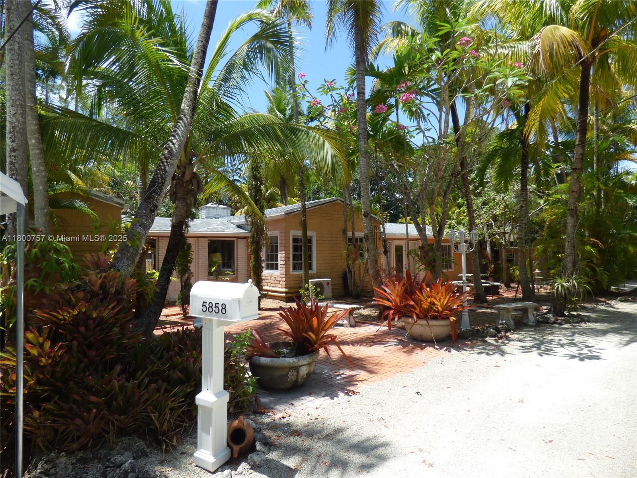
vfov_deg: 66.0
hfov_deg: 81.7
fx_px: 368
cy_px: 239
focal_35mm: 20
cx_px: 318
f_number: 2.8
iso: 100
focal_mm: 3.58
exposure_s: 1/1000
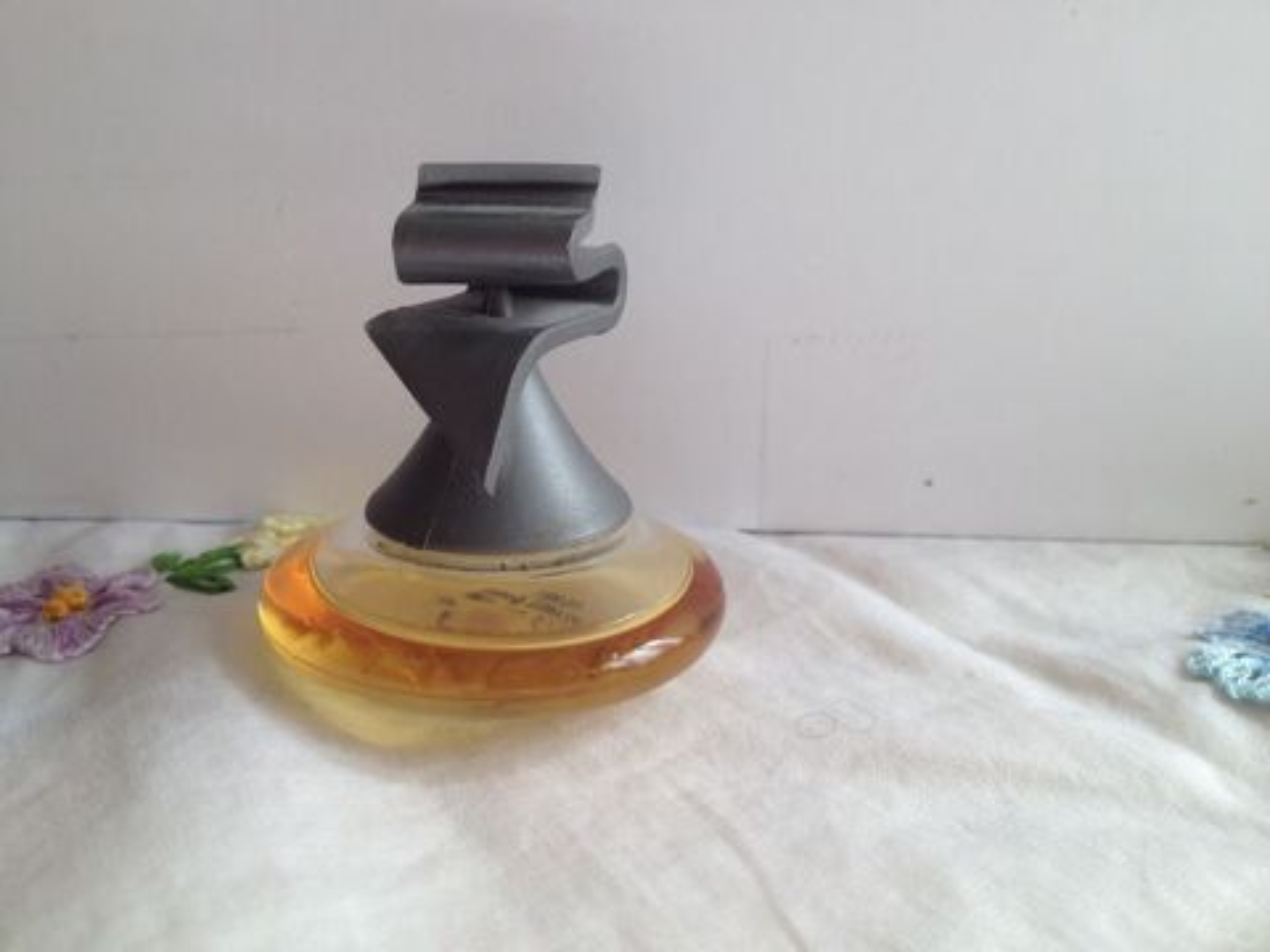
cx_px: 635
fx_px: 1284
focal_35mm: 35
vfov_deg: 40.7
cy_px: 476
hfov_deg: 52.6
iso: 50
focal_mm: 4.28
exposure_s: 1/120
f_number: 2.4
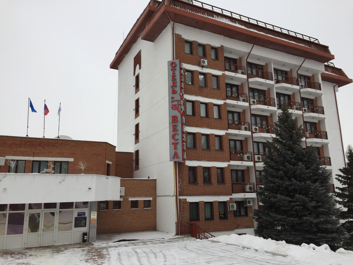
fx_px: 296
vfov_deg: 48.2
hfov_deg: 61.7
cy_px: 132
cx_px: 176
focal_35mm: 29
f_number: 2.2
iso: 32
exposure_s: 1/408
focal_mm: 4.15
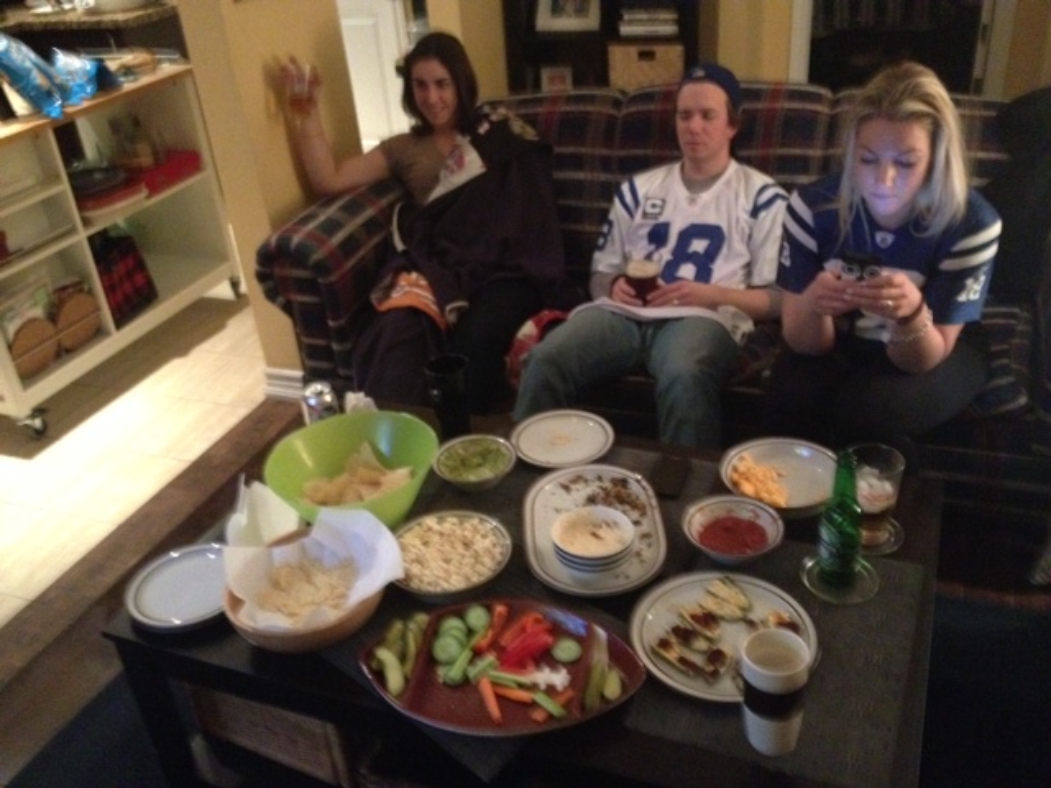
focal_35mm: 35
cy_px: 394
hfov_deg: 52.6
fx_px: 1063
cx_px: 526
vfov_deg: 40.7
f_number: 2.4
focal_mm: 4.28
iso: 800
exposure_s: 1/15
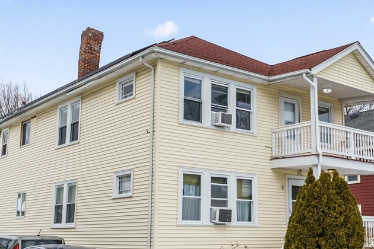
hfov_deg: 37.9
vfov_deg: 26.0
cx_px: 236
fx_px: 540
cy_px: 143
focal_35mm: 52
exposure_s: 1/125
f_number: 6.3
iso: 100
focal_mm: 32
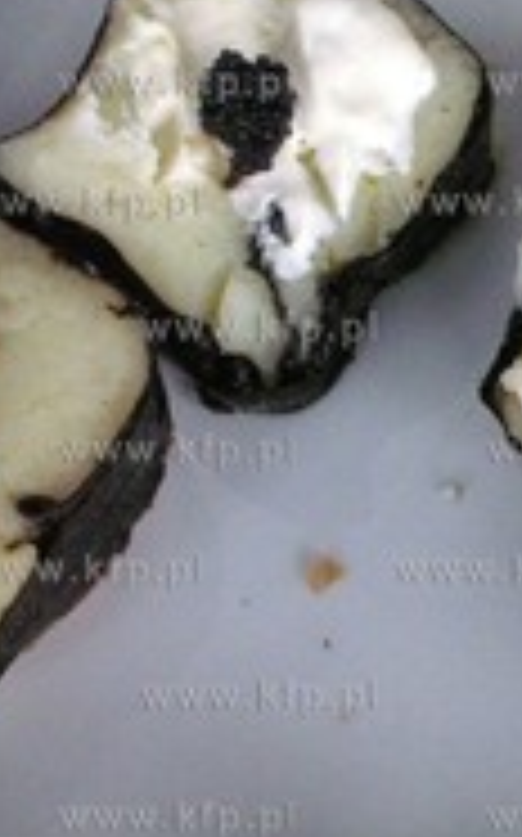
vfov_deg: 10.8
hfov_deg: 6.6
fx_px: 4423
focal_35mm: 194
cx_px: 846
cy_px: 464
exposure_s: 1/125
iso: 400
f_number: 4.9
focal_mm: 21.6
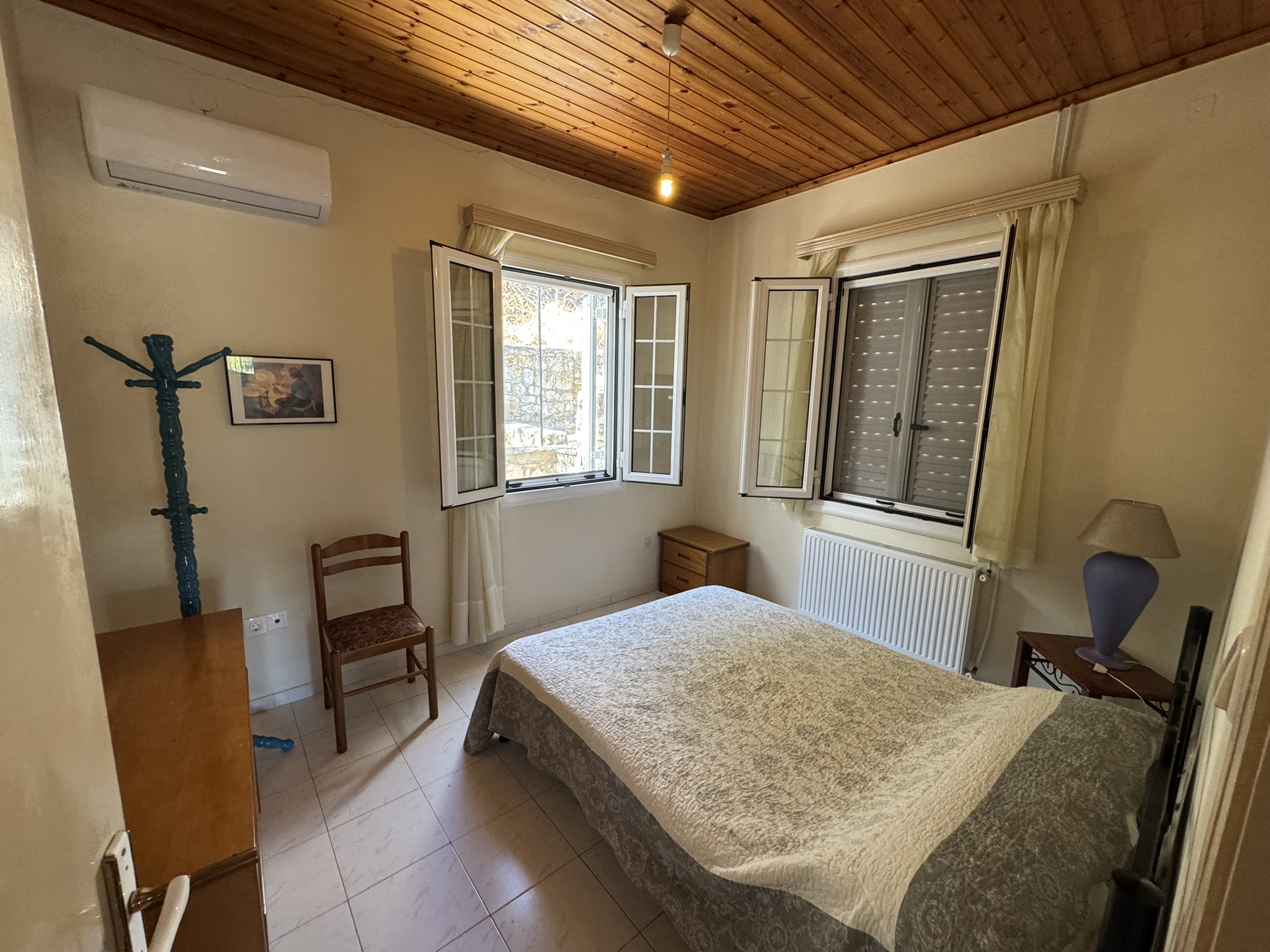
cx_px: 635
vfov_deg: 85.7
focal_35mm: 14
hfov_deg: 102.1
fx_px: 514
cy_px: 476
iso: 250
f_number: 2.2
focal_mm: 2.22
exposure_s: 1/100
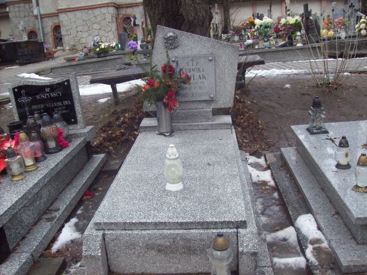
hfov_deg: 51.4
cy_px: 138
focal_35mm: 36
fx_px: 382
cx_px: 184
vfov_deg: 39.7
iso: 80
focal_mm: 6
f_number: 2.7
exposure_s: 1/108
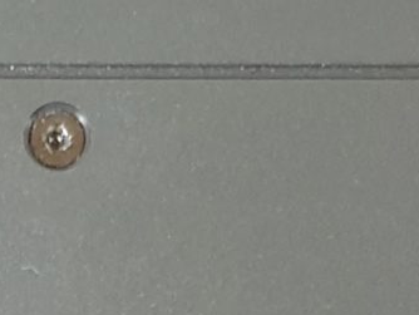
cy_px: 663
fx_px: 2410
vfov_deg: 7.2
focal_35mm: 199
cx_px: -44
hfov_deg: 9.8
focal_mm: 4.3
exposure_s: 1/20
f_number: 1.5
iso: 250
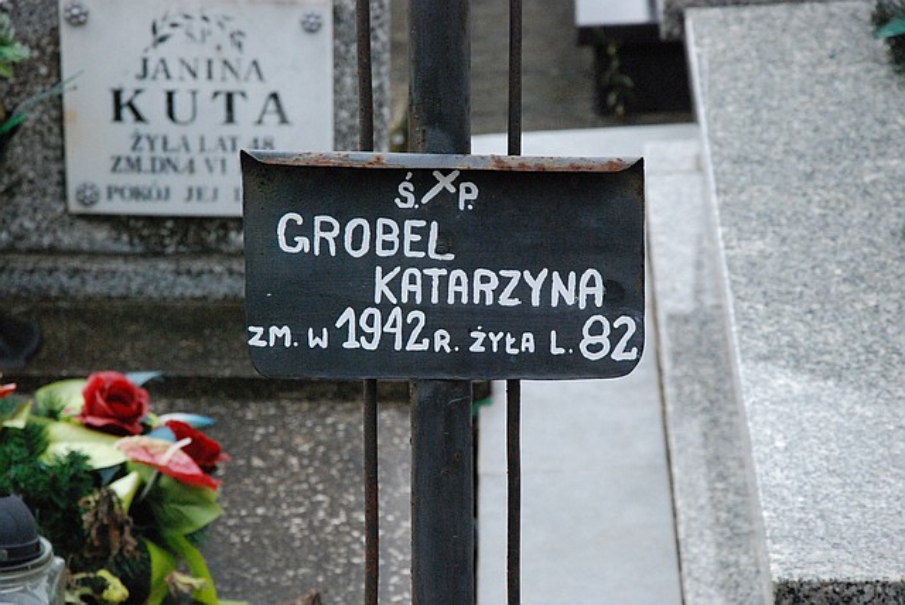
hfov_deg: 13.0
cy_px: 302
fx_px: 3963
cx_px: 452
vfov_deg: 8.7
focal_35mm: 158
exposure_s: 1/1000
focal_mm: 105
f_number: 8
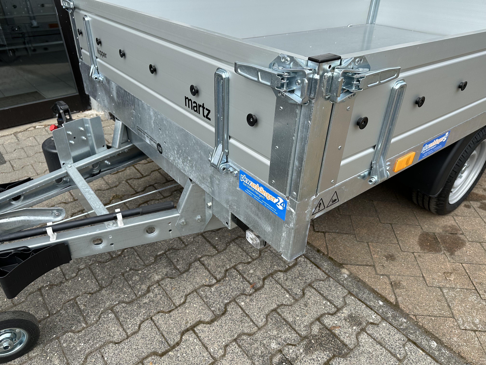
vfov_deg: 56.8
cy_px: 182
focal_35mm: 24
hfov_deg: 71.6
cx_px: 243
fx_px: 337
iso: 80
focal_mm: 6.86
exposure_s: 1/1949
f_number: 1.78
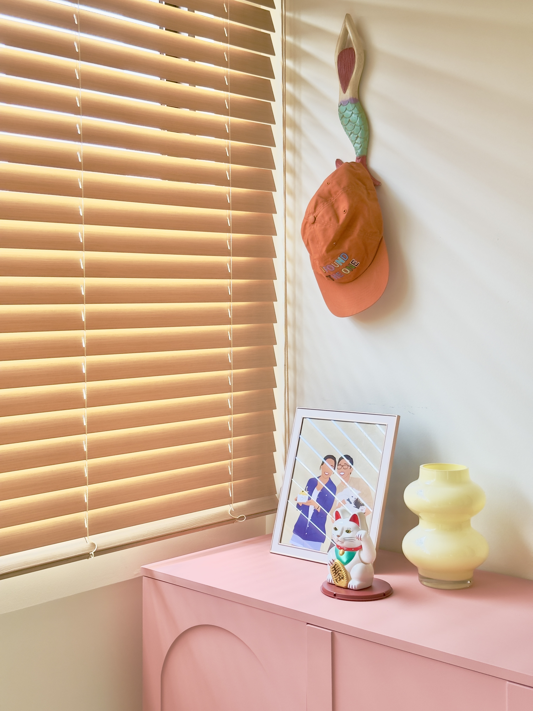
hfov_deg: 30.3
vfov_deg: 39.7
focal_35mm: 48
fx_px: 985
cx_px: 266
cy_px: 356
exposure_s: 1/121
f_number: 1.78
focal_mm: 6.76
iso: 64
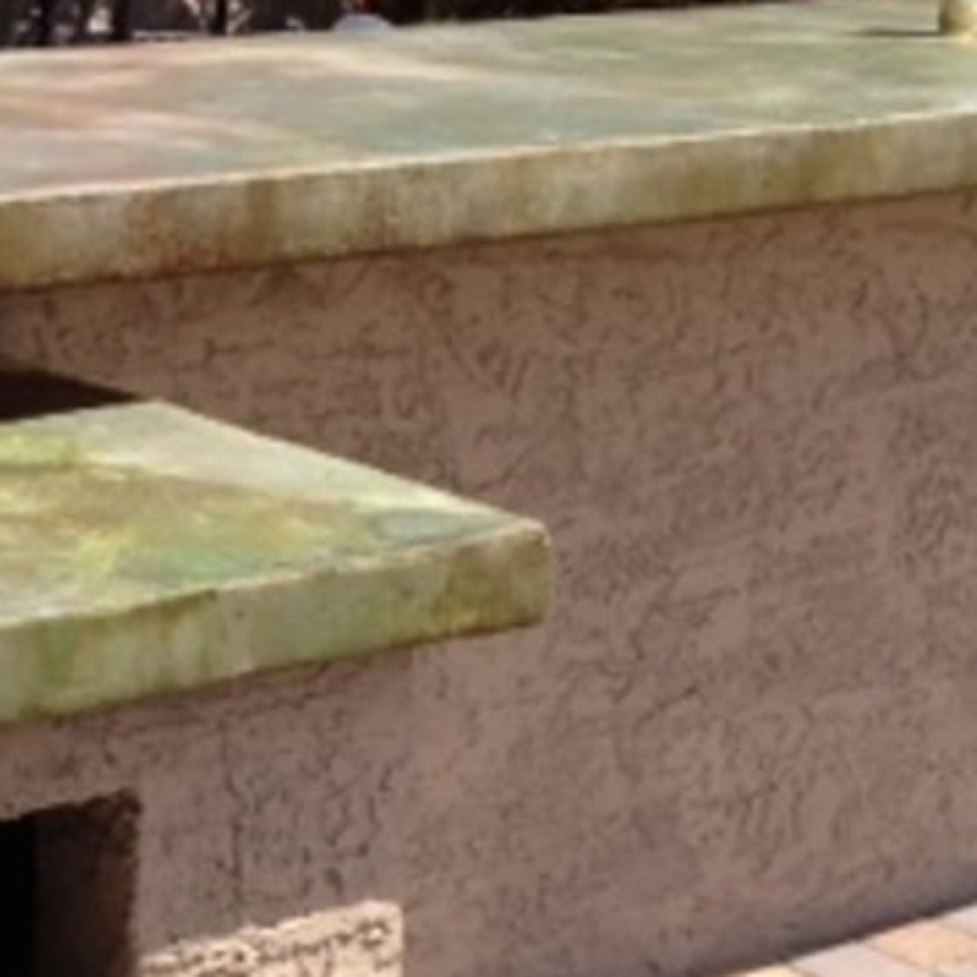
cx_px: 143
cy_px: 528
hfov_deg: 15.6
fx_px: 3544
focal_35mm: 111
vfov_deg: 15.7
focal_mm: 4.28
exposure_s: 1/968
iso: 64
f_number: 2.4
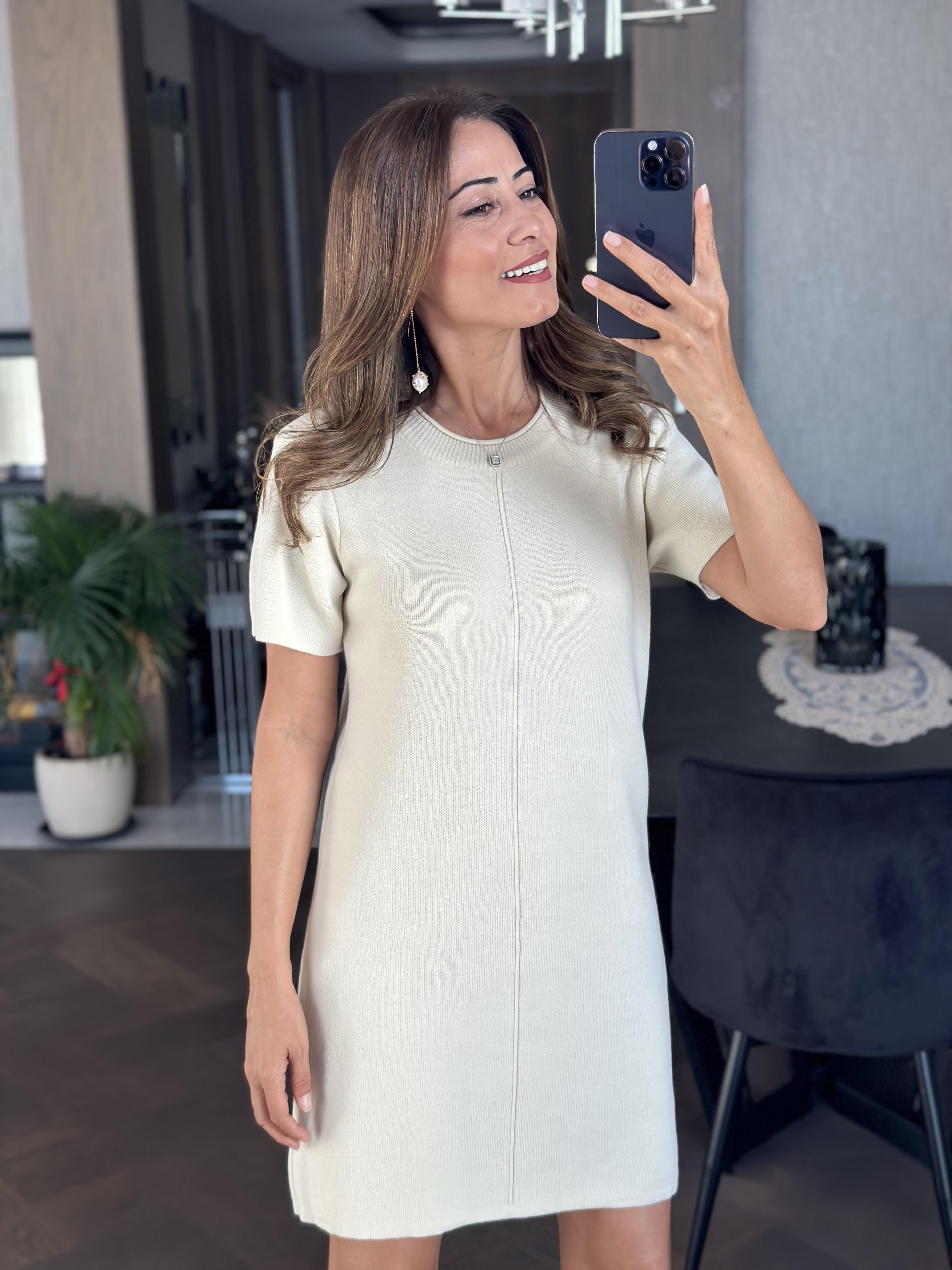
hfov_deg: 30.3
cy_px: 635
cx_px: 476
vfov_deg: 39.7
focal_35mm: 48
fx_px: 1760
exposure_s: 1/186
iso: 80
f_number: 1.78
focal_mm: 6.86
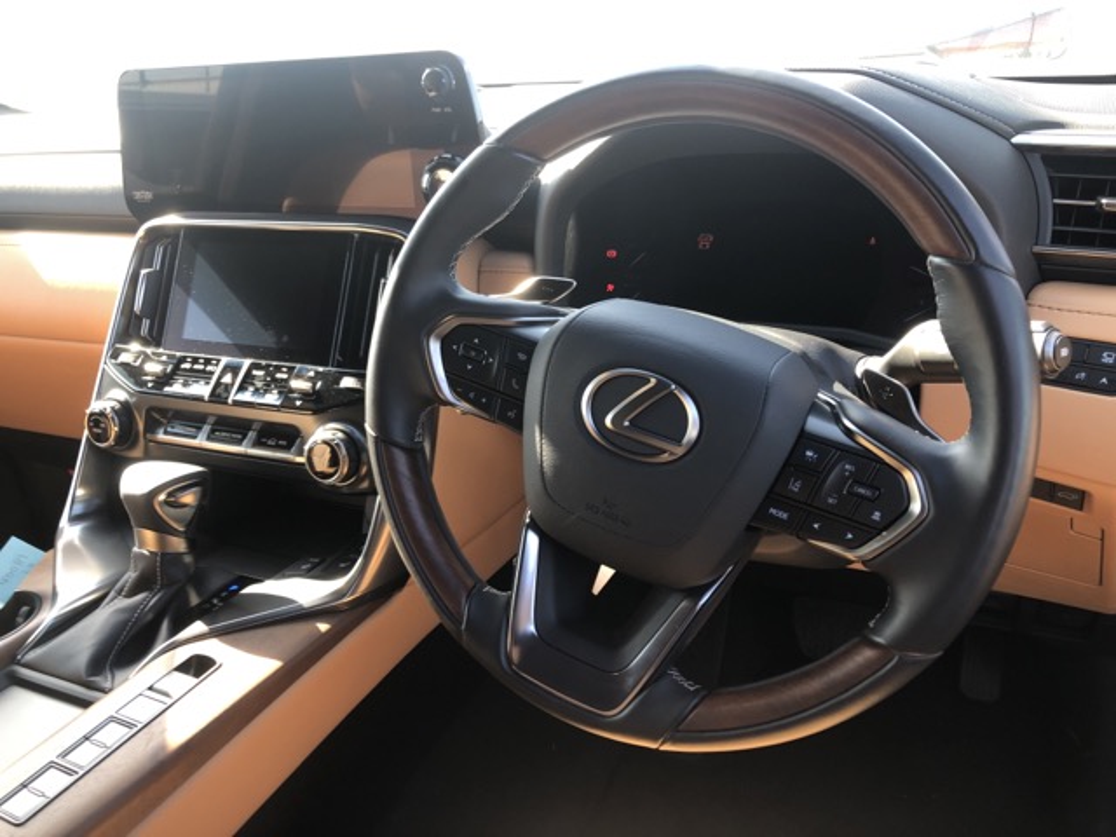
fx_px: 903
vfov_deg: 49.7
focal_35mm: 28
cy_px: 418
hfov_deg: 63.4
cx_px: 558
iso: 32
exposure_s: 1/60
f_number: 1.8
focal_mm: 3.99
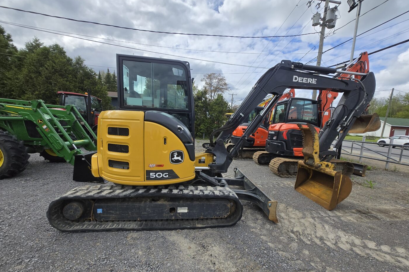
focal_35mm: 14
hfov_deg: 104.2
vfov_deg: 80.9
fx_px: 159
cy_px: 150
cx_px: 210
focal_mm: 1.7
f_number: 2.2
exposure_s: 1/1272
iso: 25
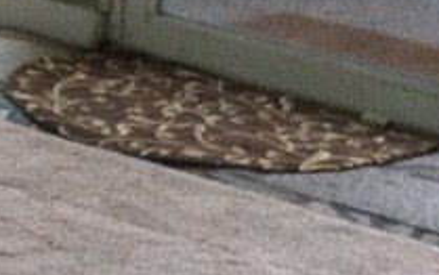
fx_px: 3401
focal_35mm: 284
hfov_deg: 7.2
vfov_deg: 4.5
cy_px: -350
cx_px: -299
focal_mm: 3.85
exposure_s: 1/15
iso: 125
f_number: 2.8
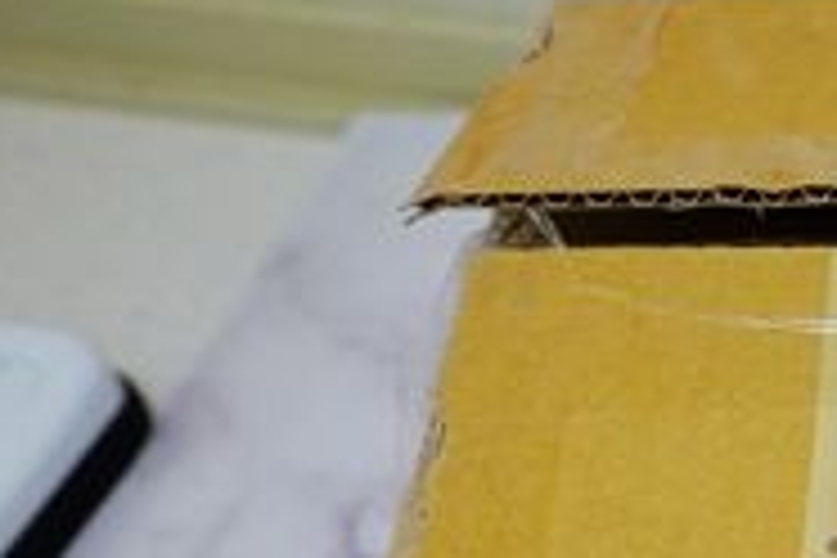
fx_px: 1953
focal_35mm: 84
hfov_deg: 21.4
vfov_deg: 15.9
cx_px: 1152
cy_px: 569
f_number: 2.8
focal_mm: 9
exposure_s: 1/30
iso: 200
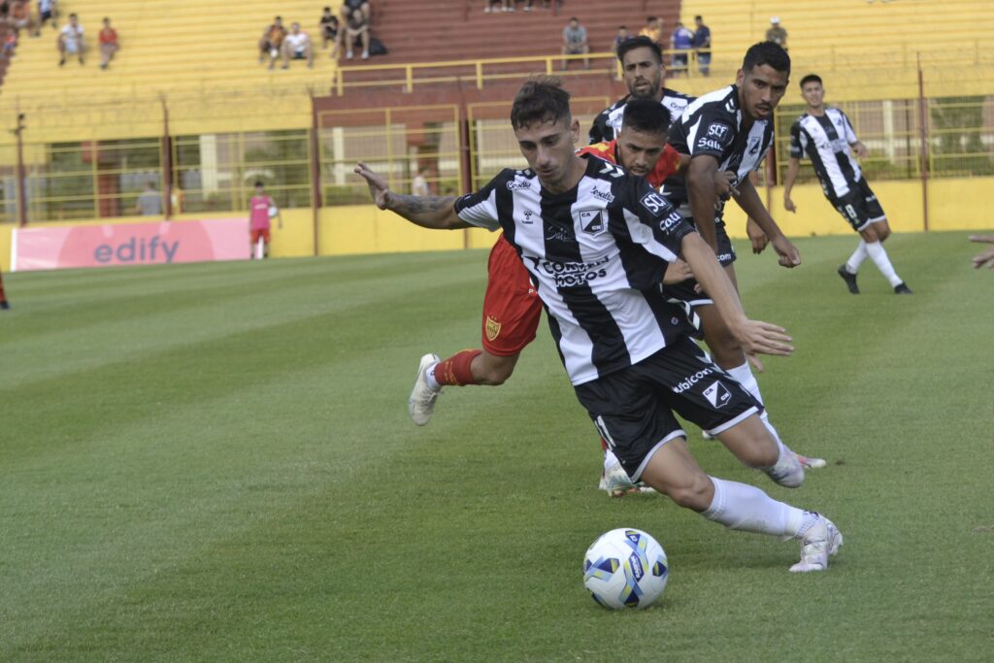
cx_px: 497
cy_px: 332
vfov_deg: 13.0
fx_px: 2899
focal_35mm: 105
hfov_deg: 19.5
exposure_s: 1/800
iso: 400
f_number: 4.5
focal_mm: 70
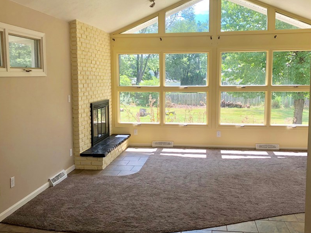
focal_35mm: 36
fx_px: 323
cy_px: 115
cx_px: 159
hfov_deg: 51.4
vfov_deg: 39.7
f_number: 1.8
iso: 20
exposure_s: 1/209
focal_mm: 3.99
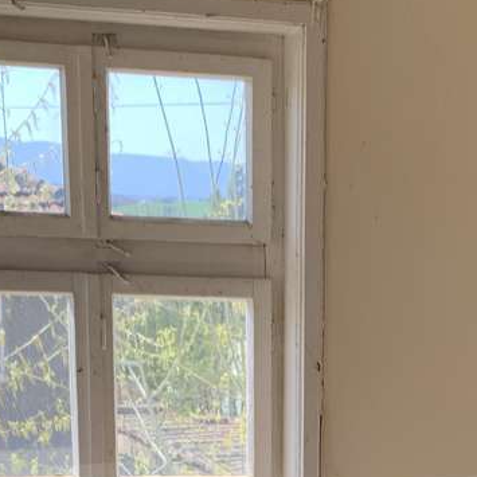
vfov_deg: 16.7
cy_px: 650
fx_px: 1512
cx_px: 368
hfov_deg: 17.8
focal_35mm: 97
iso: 25
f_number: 1.8
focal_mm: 4.25
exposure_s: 1/325
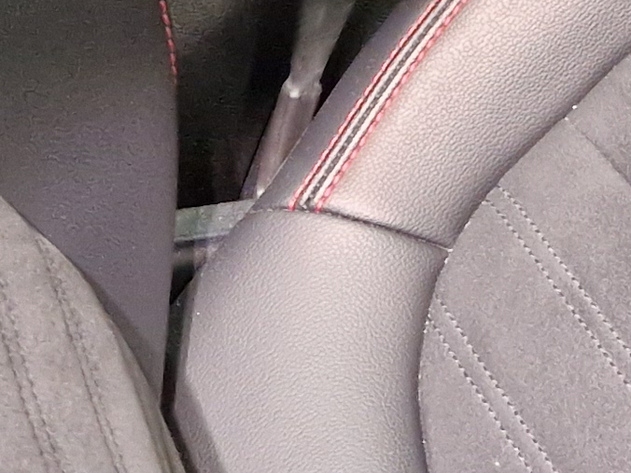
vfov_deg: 9.6
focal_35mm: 136
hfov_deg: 13.8
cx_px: 896
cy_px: -681
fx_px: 2479
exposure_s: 1/100
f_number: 1.8
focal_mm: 5.4
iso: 640
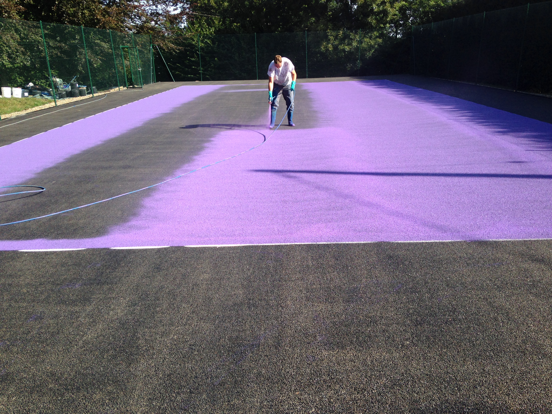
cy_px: 207
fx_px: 526
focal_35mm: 33
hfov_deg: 55.4
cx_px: 276
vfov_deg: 42.9
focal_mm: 4.12
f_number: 2.4
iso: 50
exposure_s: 1/713
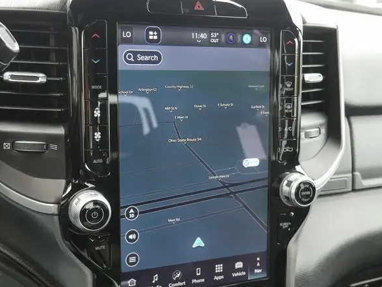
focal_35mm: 46
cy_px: 141
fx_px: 508
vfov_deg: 31.6
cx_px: 177
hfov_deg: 41.2
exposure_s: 1/60
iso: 800
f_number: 5
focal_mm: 21
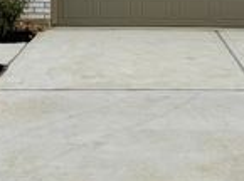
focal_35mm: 83
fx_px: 584
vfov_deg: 16.6
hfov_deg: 23.5
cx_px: 167
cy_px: -59
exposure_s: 1/8130
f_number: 1.78
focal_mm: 6.76
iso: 80
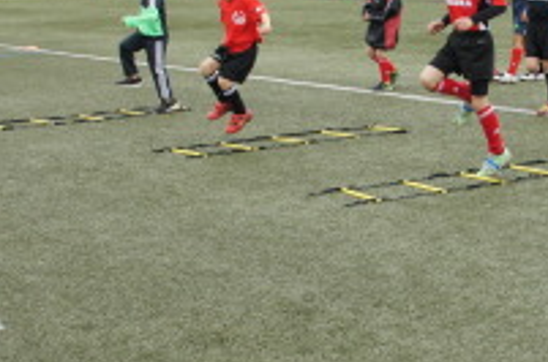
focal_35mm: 97
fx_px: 1473
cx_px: 461
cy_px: 171
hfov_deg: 20.8
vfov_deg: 14.0
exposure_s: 1/160
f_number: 13
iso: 400
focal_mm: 26
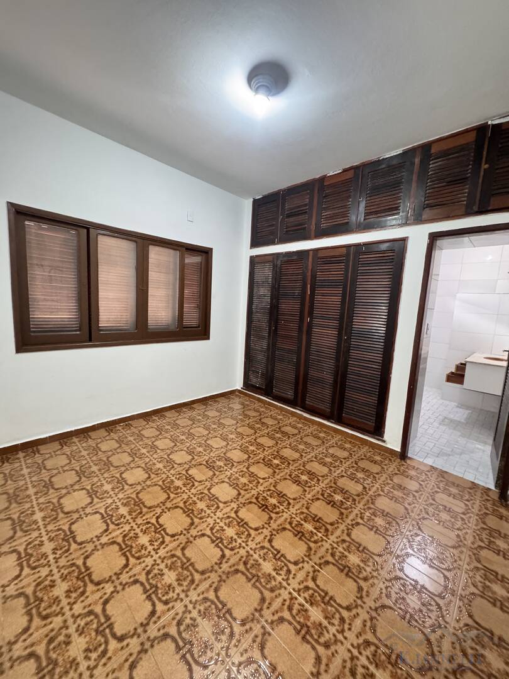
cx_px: 254
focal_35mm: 14
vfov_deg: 102.1
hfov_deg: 85.7
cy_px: 340
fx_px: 274
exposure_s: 1/40
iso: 1000
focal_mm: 2.22
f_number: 2.2
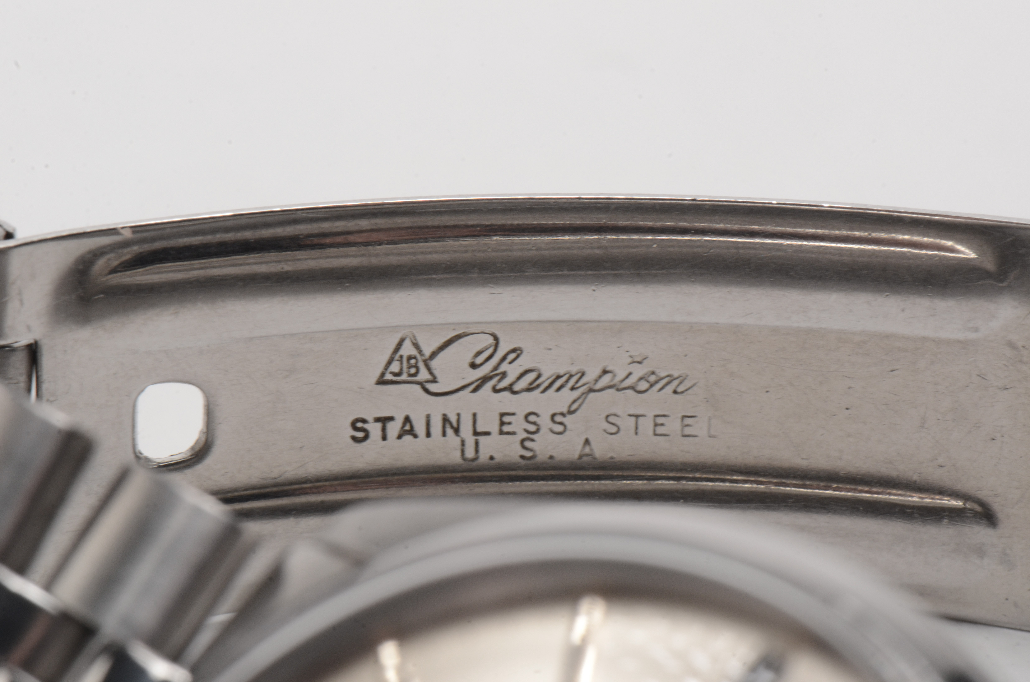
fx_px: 3640
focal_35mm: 128
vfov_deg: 10.7
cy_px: 341
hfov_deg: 16.1
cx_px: 515
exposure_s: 1/125
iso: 400
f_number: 25
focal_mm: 85
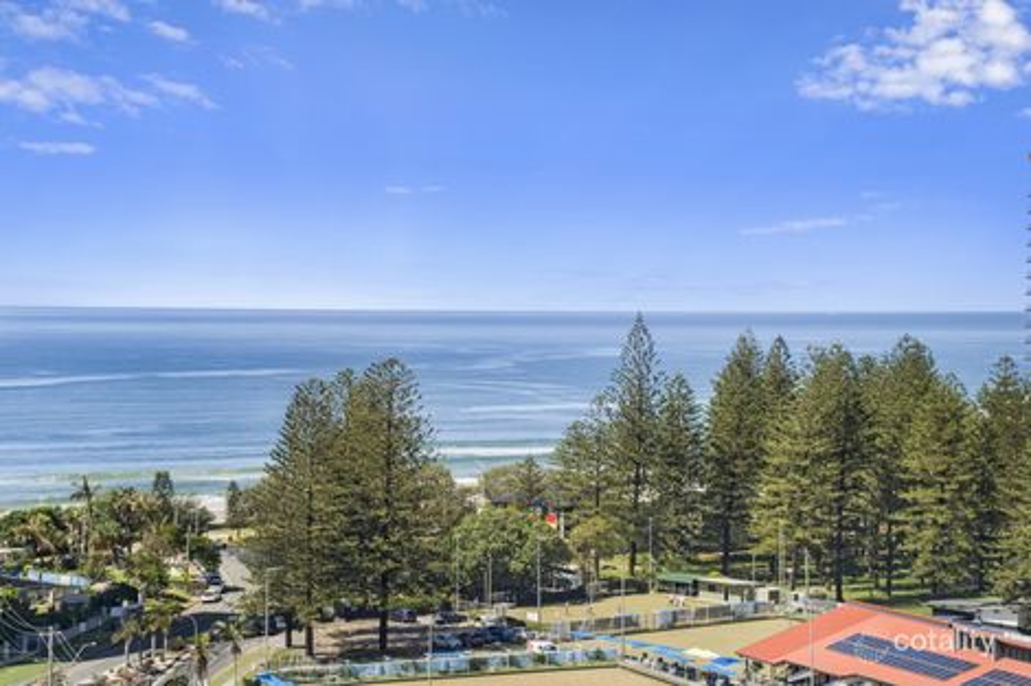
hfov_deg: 27.0
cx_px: 516
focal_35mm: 75
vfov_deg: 18.2
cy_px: 343
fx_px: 2147
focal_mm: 75
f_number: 8
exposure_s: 1/60
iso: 800
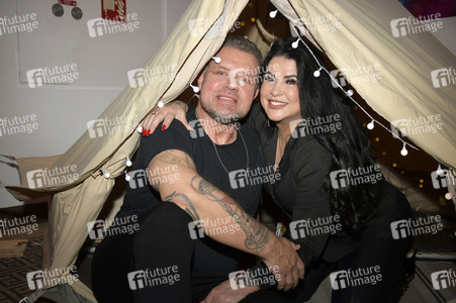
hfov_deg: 50.7
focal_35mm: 38
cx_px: 228
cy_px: 152
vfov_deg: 35.0
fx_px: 481
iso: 640
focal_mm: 38
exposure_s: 1/250
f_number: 6.3
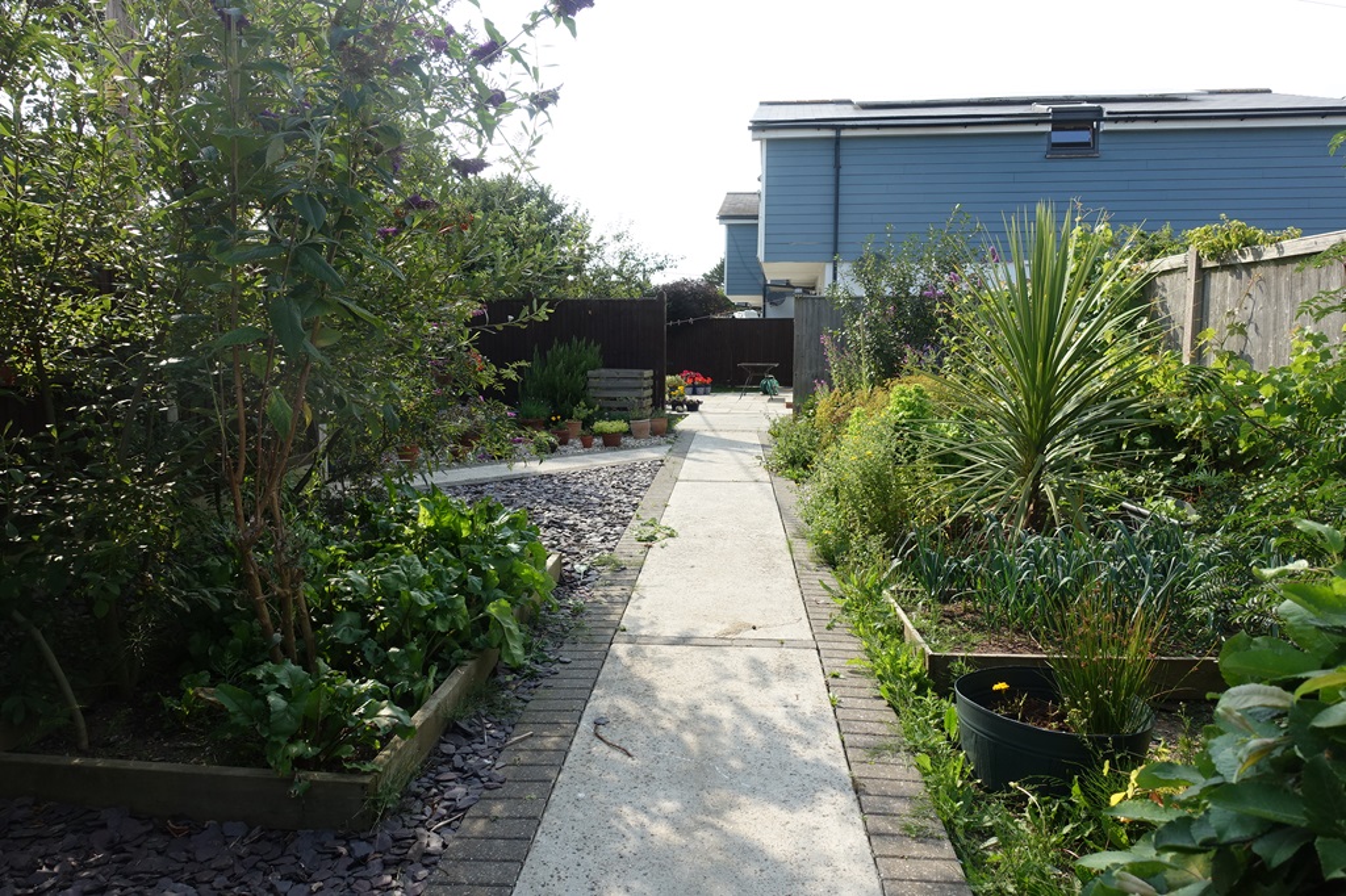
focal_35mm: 24
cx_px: 673
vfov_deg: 53.1
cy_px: 448
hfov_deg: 73.8
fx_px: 897
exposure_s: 1/250
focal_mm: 8.8
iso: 125
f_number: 5.6
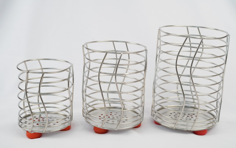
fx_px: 335
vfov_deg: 24.9
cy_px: 78
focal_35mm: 52
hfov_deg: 38.9
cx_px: 120
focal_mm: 50
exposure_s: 1/100
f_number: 8
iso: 500
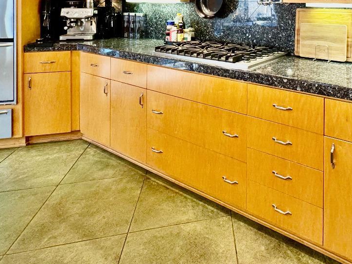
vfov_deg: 41.9
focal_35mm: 29
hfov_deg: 57.6
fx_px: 295
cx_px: 276
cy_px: 1
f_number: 2.2
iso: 250
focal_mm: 2.22
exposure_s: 1/60
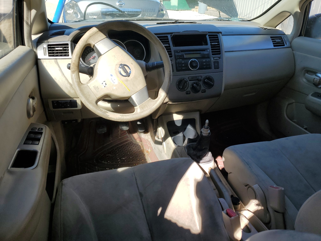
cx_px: 160
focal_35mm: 26
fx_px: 241
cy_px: 120
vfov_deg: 53.1
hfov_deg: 67.3
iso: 50
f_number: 1.5
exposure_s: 1/714
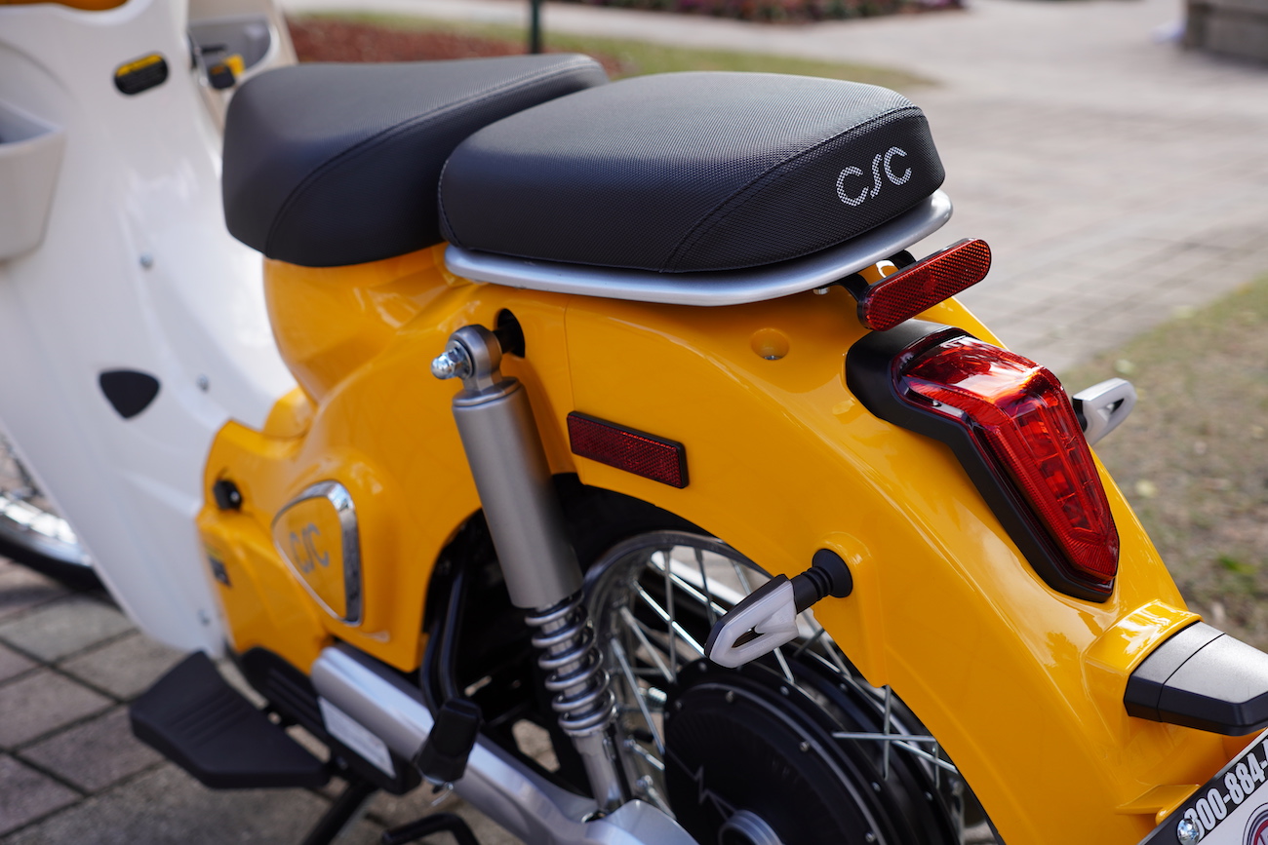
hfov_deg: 42.3
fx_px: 1638
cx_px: 634
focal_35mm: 46
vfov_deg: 29.0
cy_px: 422
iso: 100
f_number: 3.5
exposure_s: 1/320
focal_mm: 31
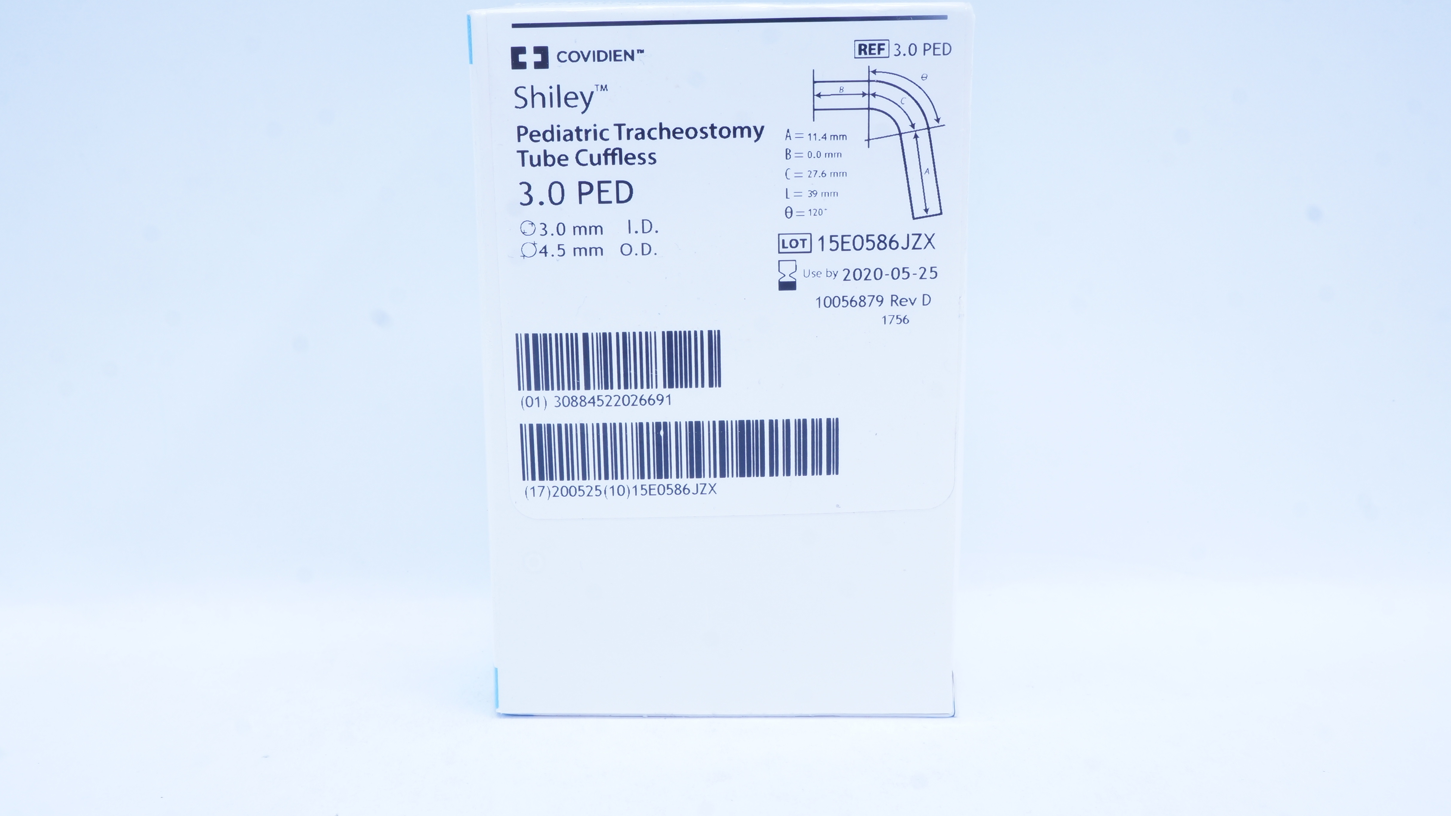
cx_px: 725
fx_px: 1462
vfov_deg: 31.2
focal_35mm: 38
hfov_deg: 52.8
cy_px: 371
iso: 400
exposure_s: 1/10
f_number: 14
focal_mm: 24
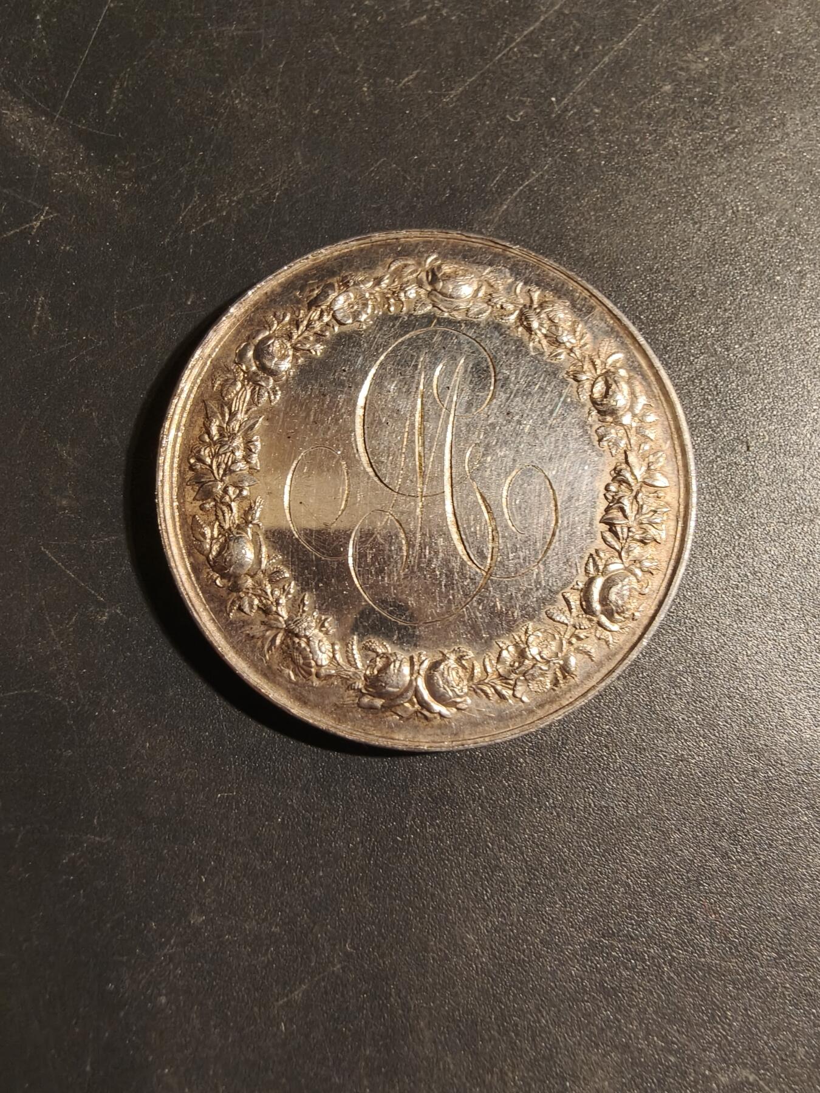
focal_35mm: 23
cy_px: 546
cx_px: 410
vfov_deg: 73.9
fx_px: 726
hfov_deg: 58.9
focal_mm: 2.32
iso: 200
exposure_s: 1/85.9
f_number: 2
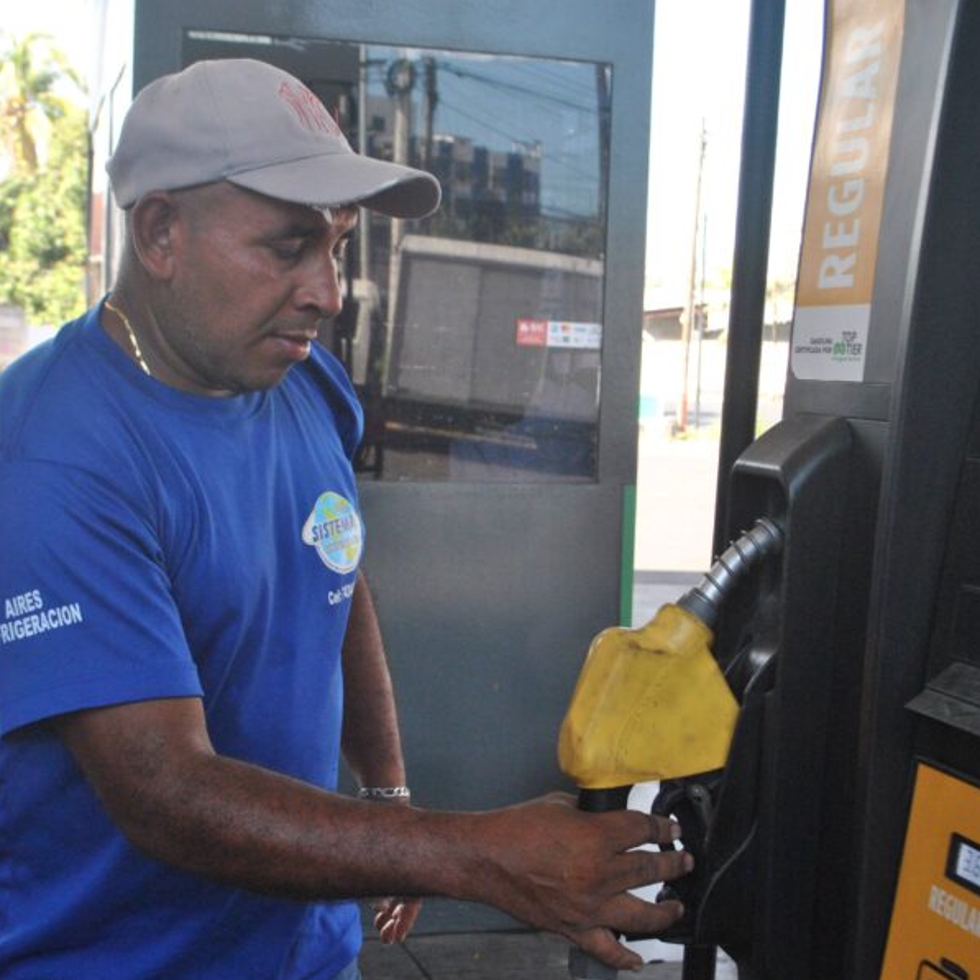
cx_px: 409
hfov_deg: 33.9
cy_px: 492
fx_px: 1601
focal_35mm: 50
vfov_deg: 34.0
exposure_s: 1/200
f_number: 6.3
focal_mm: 26
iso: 640
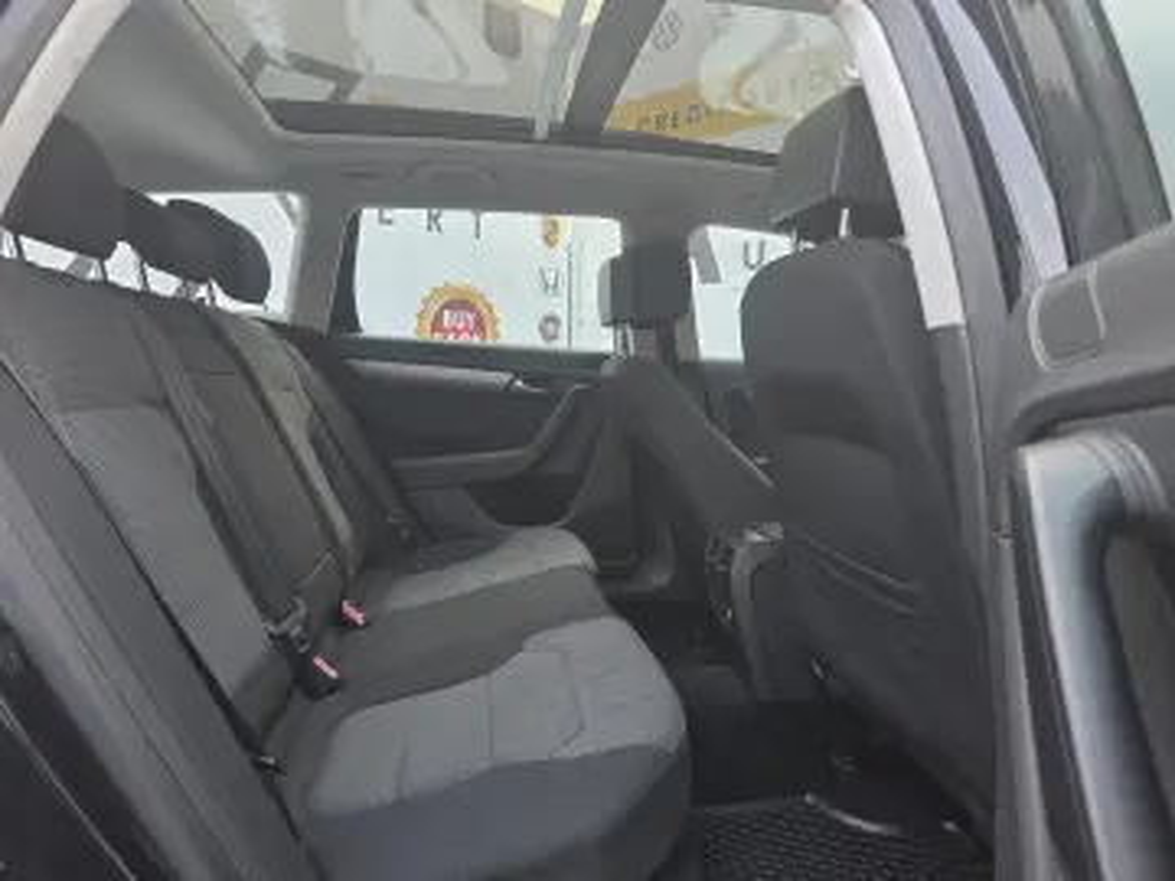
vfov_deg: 58.9
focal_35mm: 23
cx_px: 588
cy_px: 440
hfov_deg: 73.9
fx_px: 781
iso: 400
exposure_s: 1/200
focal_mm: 6.3
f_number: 1.7
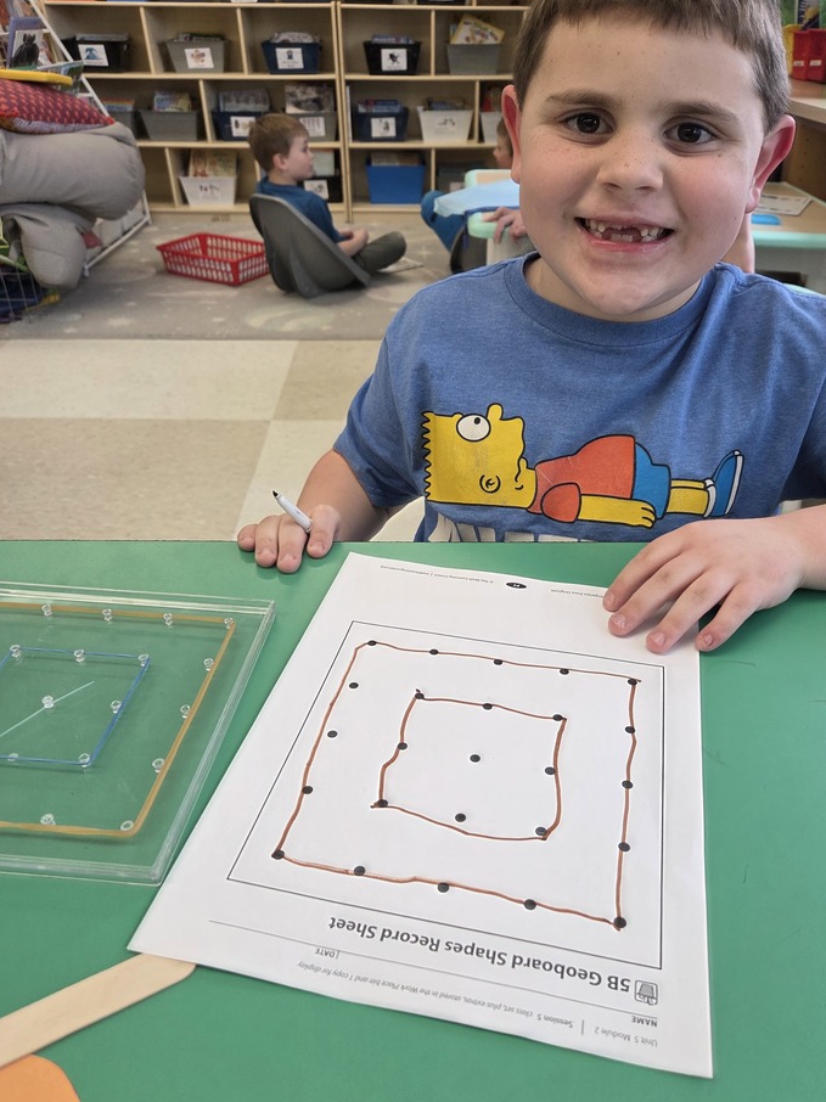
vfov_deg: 67.2
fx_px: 828
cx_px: 456
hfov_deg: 52.9
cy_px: 603
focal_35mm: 26
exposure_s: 1/120
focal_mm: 5.4
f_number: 1.8
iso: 125
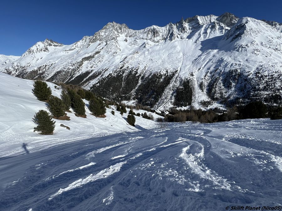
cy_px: 106
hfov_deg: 106.2
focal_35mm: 13
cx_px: 141
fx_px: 106
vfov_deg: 89.9
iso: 32
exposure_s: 1/3922
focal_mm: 1.57
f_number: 1.8
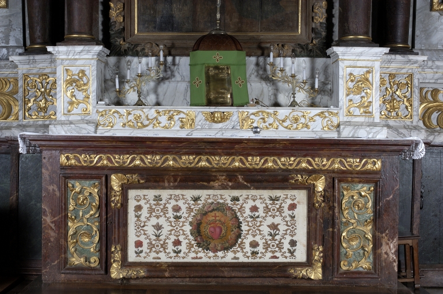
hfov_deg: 33.4
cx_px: 222
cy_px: 147
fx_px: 737
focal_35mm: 60
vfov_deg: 22.6
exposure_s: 1/80
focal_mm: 40
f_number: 22
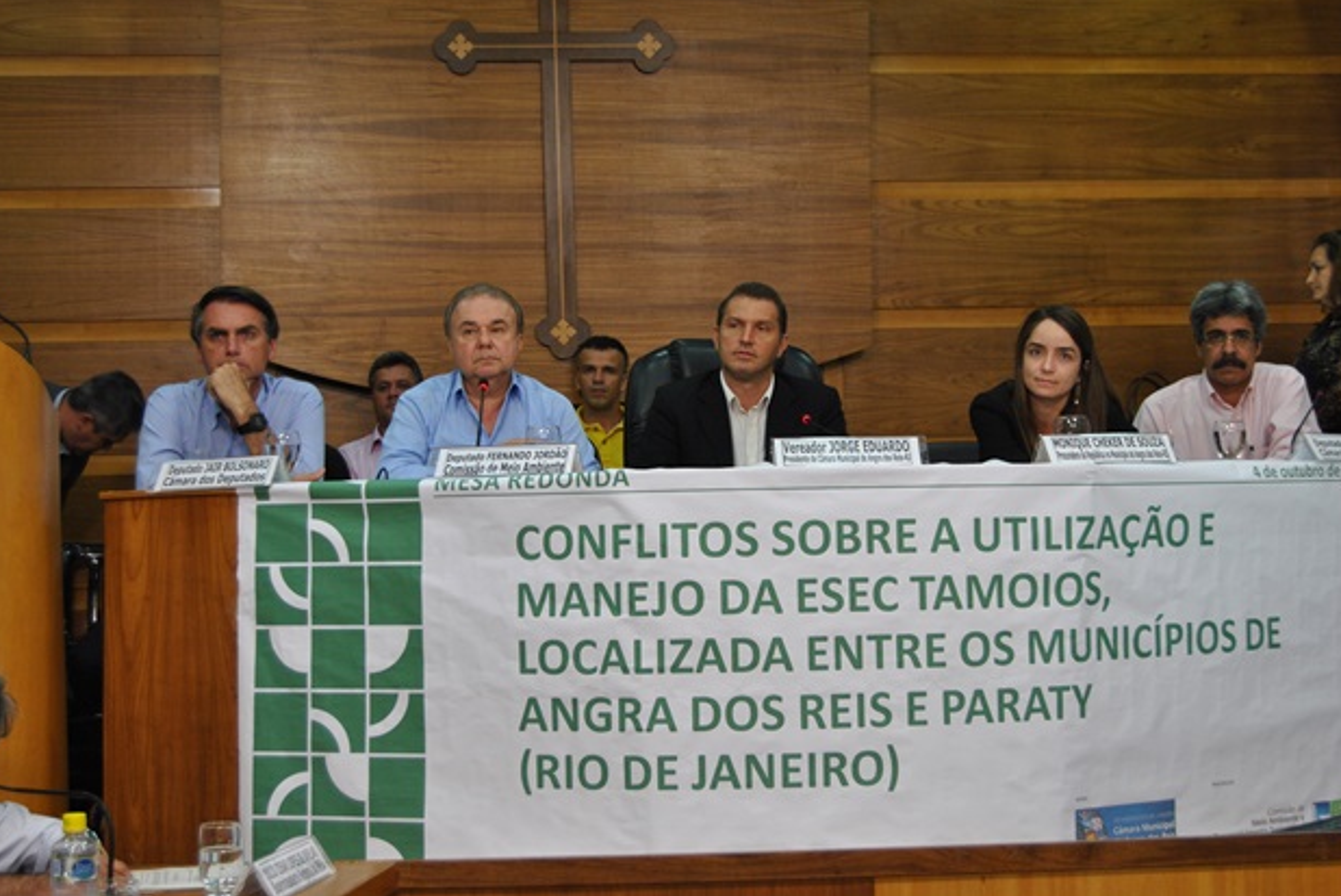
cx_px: 670
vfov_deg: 23.0
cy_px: 434
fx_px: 2199
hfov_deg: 33.9
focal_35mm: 59
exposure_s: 1/30
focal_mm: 38
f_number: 4.8
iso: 360
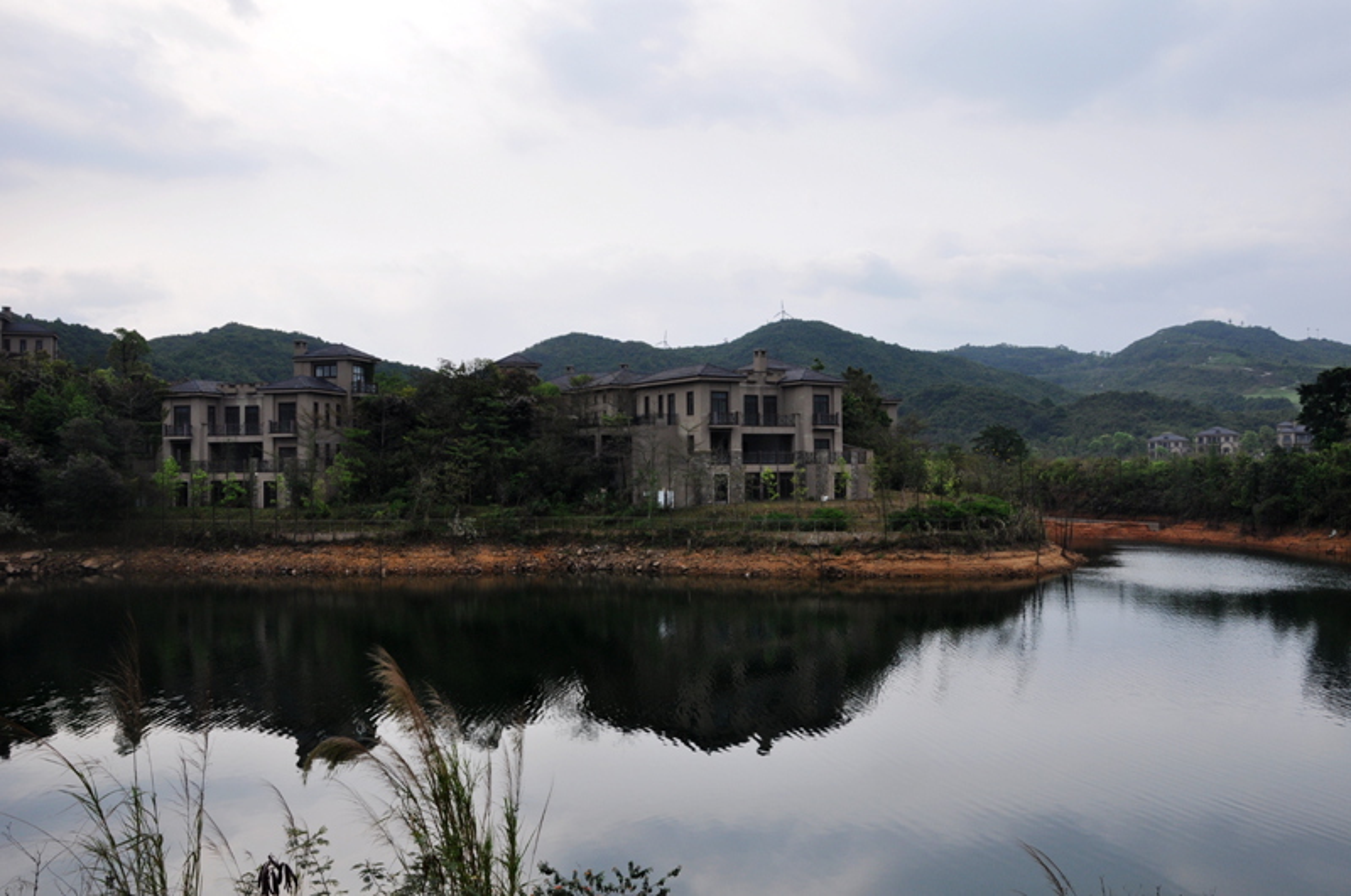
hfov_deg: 59.6
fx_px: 1180
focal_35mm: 32
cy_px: 448
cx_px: 676
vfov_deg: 41.6
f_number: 11
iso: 250
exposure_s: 1/250
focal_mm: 21
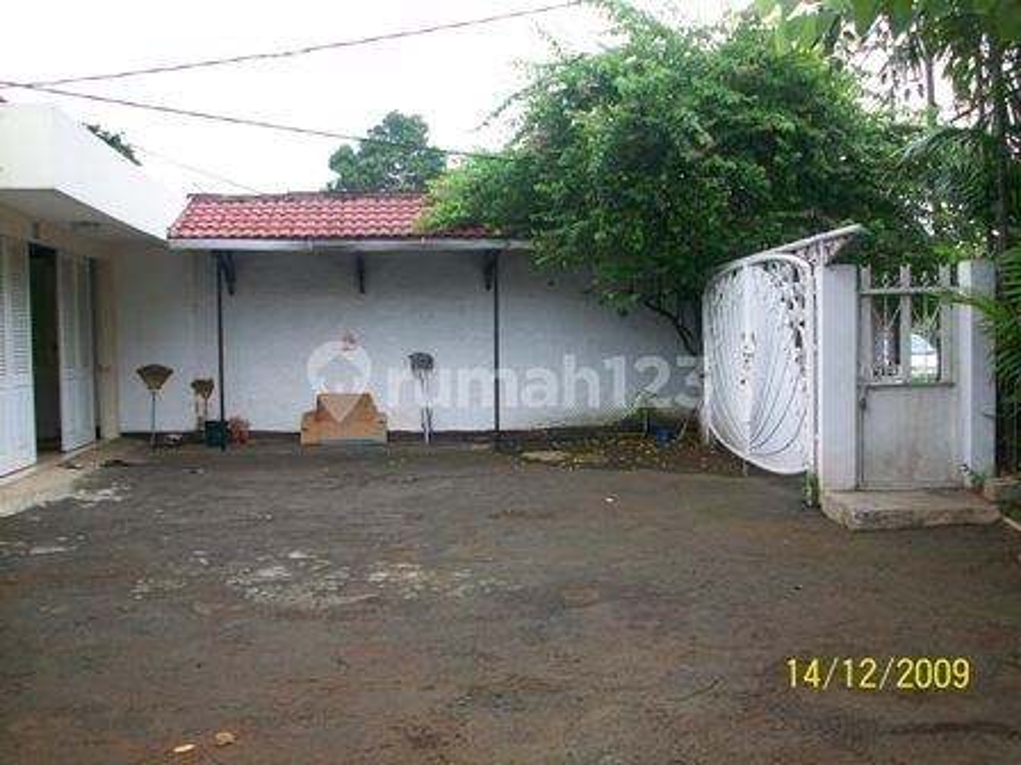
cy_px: 382
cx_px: 510
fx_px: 1003
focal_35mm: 34
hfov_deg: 54.0
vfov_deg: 41.8
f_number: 2.8
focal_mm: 5.7
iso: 80
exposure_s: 1/351
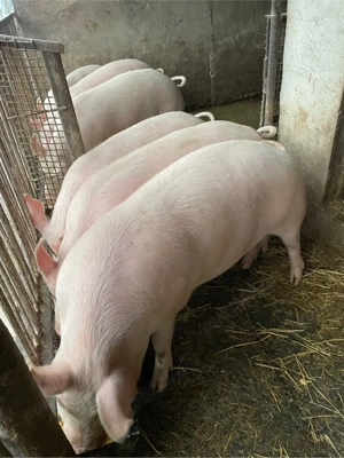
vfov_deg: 67.3
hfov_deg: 53.1
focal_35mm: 26
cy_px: 229
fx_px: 345
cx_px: 172
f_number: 1.6
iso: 320
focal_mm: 4.2
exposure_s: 1/60
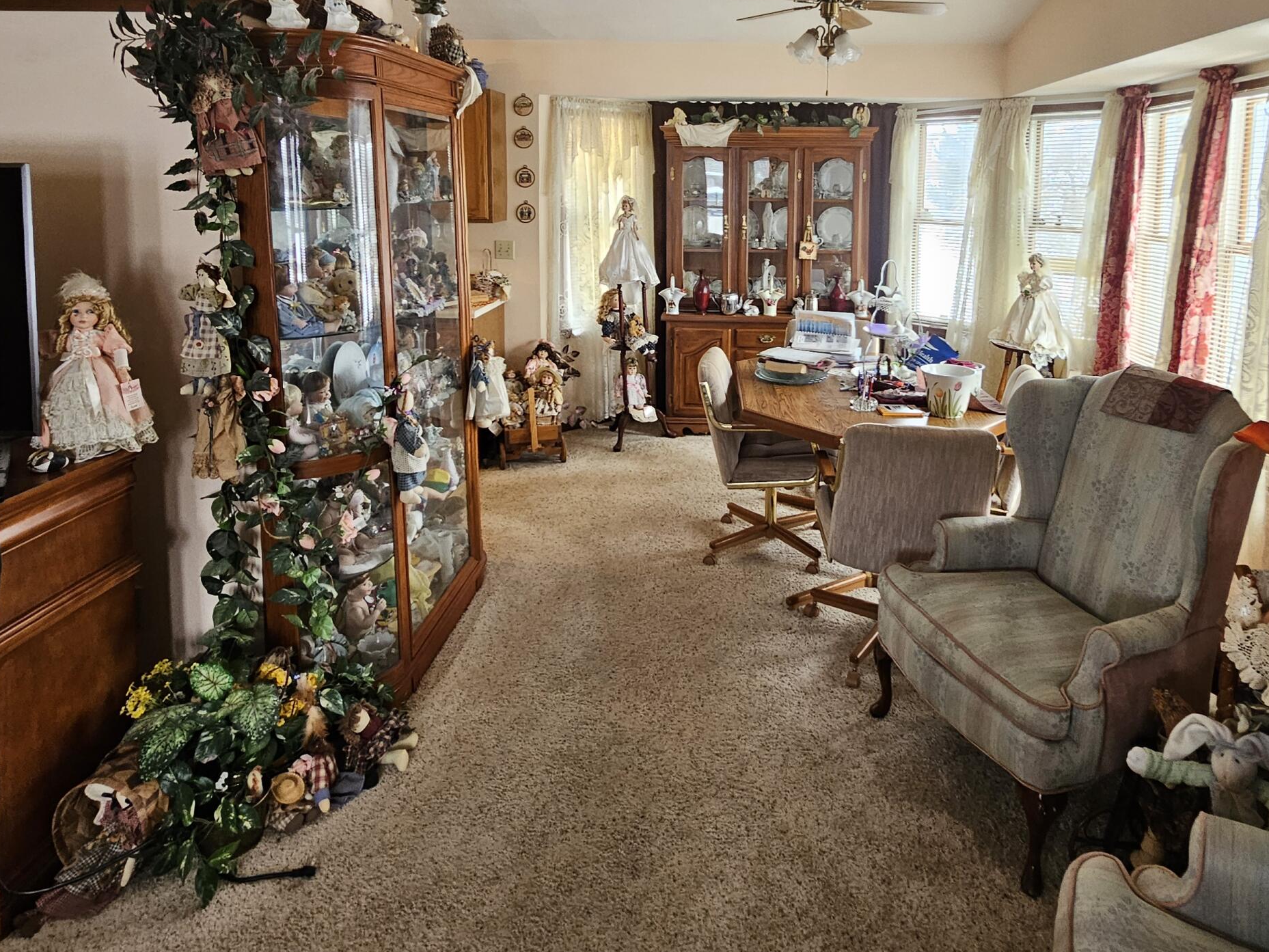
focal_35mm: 21
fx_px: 770
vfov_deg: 60.5
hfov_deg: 78.5
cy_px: 255
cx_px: 724
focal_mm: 2.2
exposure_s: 1/60
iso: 160
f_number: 2.2
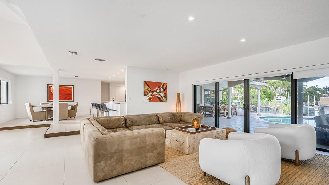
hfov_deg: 95.9
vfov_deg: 63.8
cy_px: 100
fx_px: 148
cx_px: 164
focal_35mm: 17
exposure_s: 1/20
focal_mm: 16
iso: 100
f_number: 9
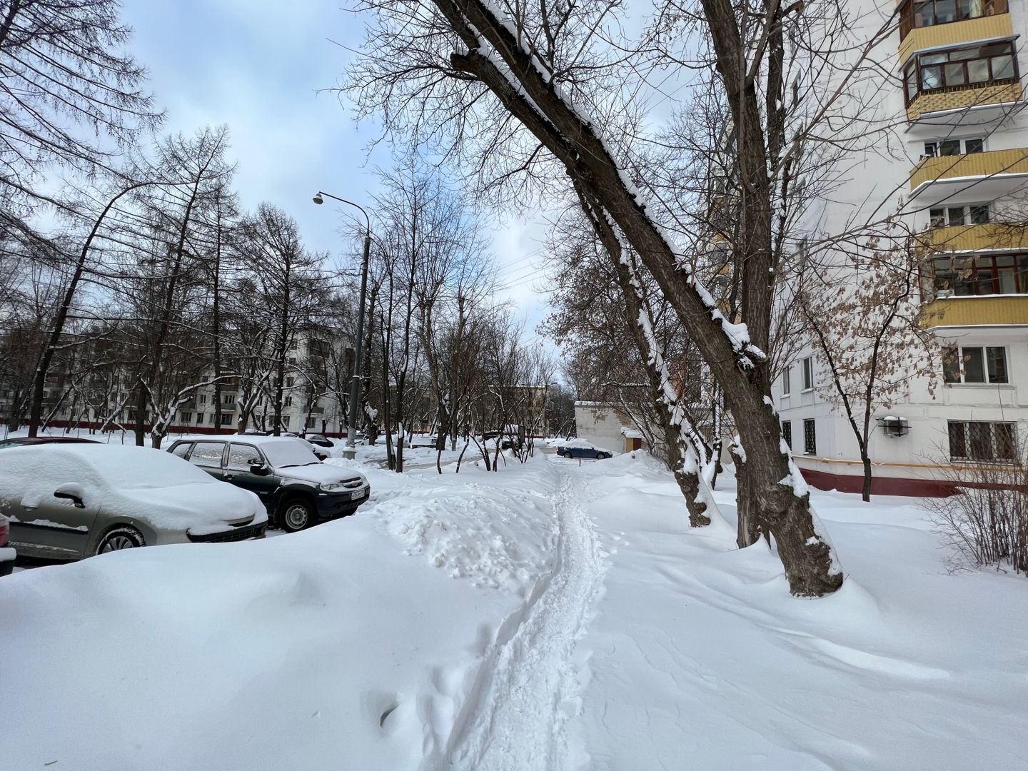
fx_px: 386
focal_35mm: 13
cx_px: 514
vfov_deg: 89.9
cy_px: 386
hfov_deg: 106.2
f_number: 1.8
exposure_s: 1/619
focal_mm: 1.57
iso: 32
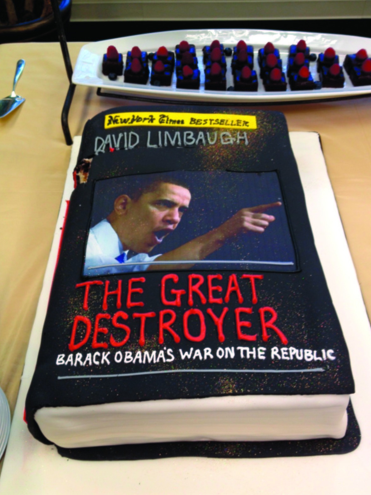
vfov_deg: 51.4
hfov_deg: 39.7
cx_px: 187
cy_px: 251
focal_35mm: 36
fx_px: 515
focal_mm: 4.28
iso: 64
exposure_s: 1/24
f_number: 2.4
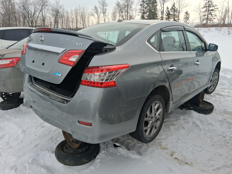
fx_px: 174
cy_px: 87
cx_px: 116
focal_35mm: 26
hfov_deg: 67.3
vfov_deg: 53.1
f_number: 1.8
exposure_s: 1/648
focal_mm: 3.98
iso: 25
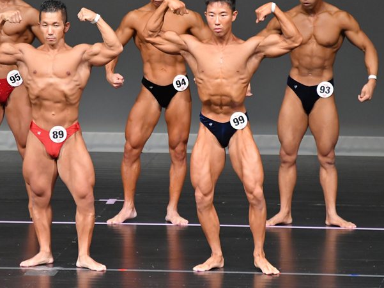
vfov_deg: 3.2
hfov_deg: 4.3
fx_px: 5159
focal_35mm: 465
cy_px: 126
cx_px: 150
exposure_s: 1/400
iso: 5000
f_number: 5.6
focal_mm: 250
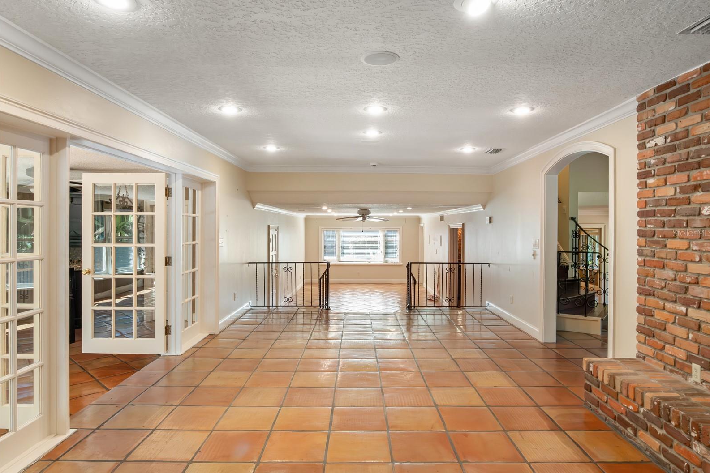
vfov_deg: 59.5
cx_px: 357
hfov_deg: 81.2
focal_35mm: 21
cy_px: 233
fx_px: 414
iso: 3200
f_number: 7.1
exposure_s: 1/50
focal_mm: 10
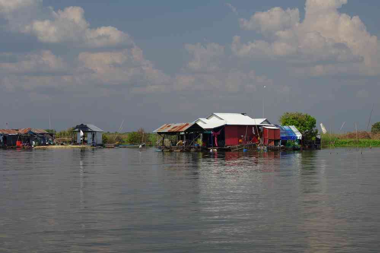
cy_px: 126
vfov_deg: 14.6
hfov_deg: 21.7
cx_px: 190
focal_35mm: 94
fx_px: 992
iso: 200
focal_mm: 62.5
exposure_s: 1/160
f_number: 11
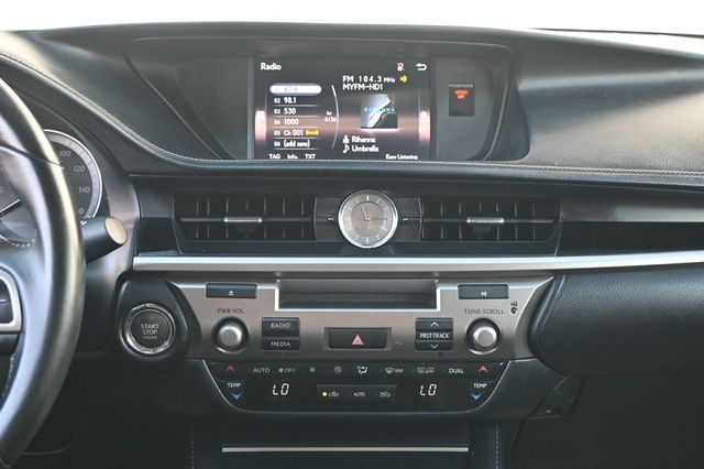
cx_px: 352
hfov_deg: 41.7
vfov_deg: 28.5
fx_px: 923
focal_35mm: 47
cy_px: 234
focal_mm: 31.5
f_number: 5
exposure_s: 1/125
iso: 800
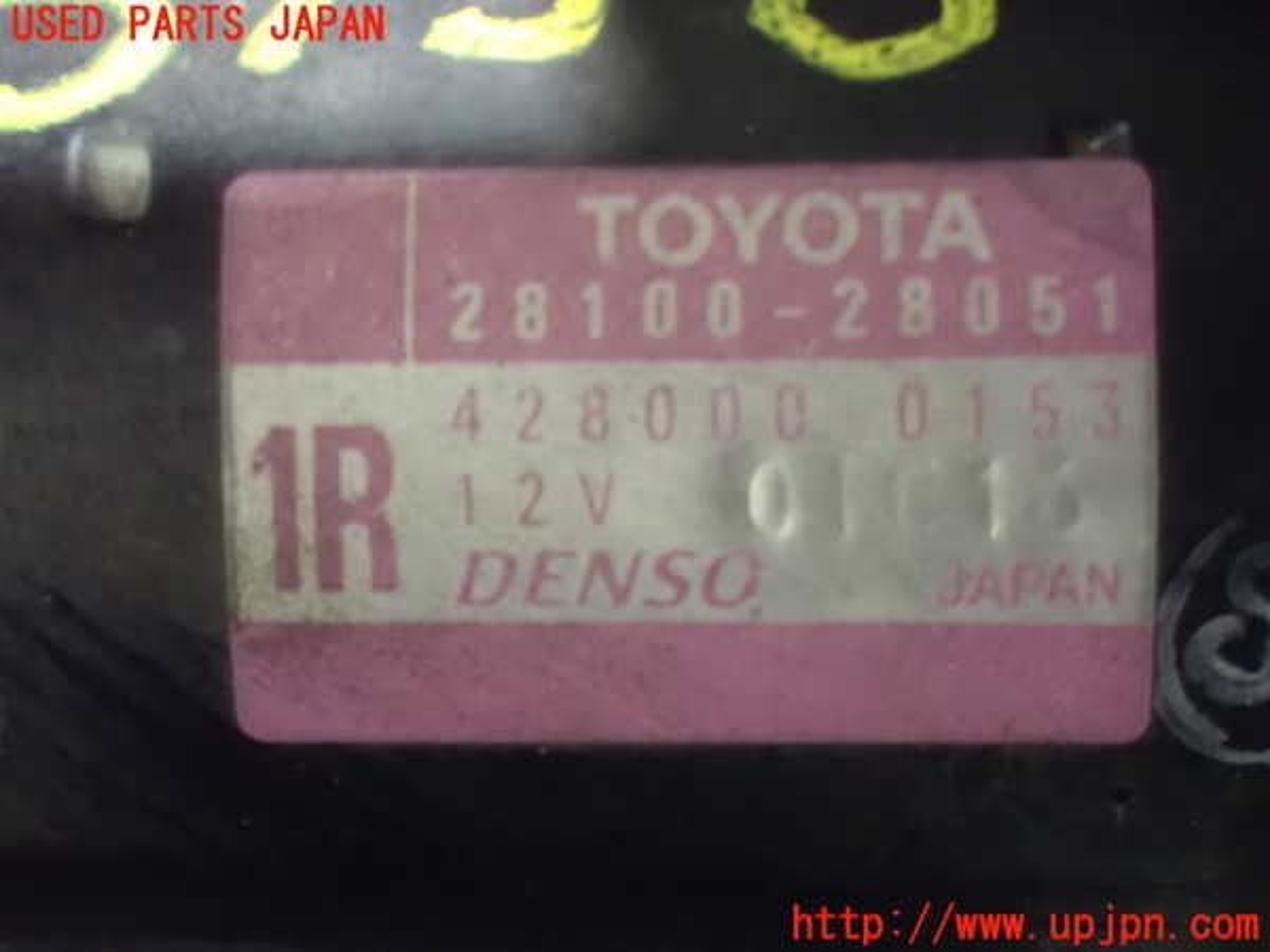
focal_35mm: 58
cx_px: 635
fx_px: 2128
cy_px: 476
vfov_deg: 25.2
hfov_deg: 33.2
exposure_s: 1/8
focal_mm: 10.35
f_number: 3.5
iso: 1600
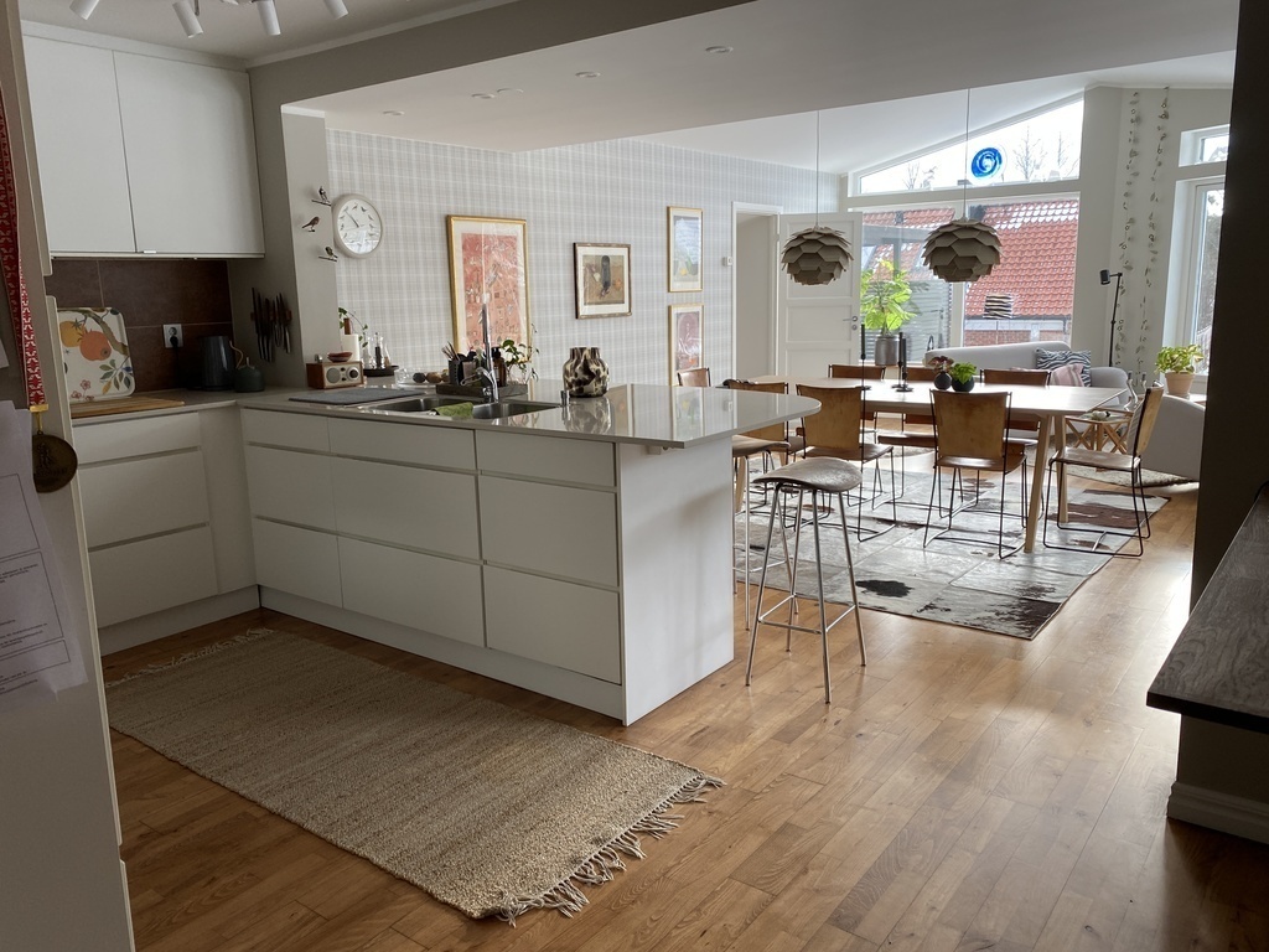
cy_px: 476
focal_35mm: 26
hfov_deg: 67.3
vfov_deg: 53.1
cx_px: 634
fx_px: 953
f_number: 1.8
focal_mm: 4.25
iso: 40
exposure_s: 1/122
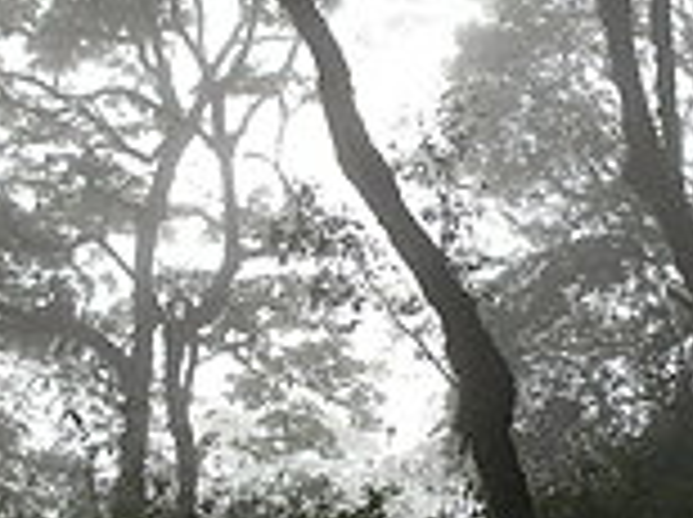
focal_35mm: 114
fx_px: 2279
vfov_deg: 13.0
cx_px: 414
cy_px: 300
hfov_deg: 17.3
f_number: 3
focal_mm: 5.8
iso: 50
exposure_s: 1/148
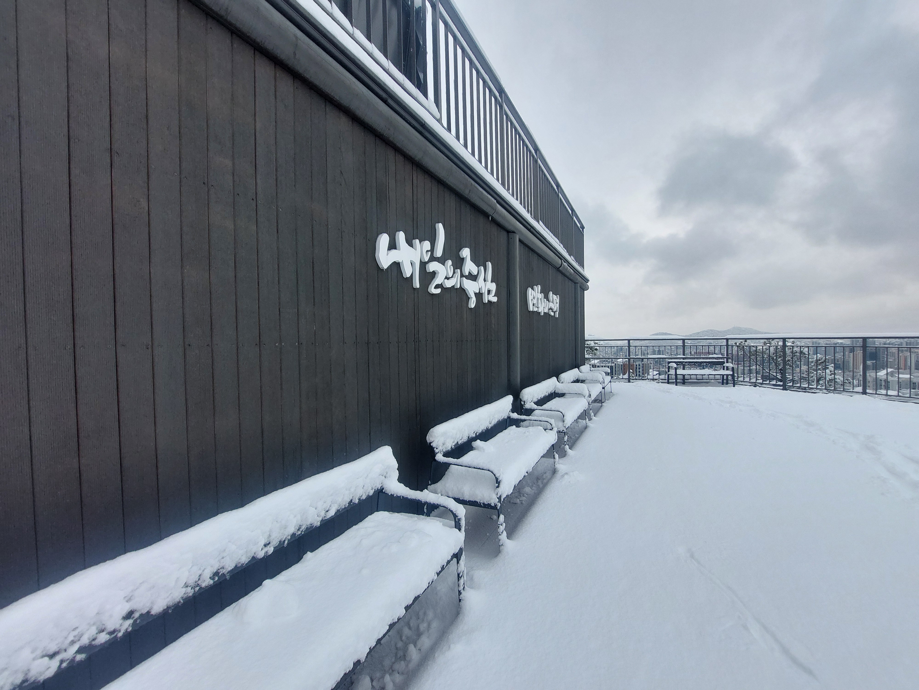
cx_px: 460
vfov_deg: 89.9
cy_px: 345
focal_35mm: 13
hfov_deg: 106.2
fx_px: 345
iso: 50
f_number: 2.2
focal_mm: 1.74
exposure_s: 1/998
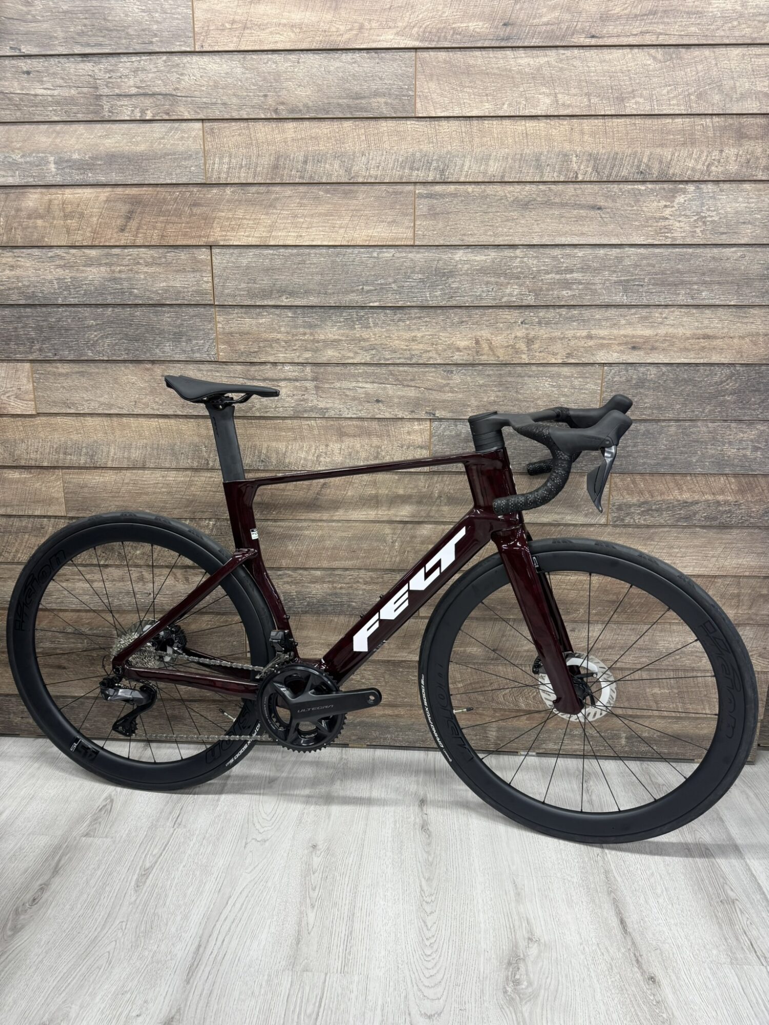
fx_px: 711
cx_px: 384
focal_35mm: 24
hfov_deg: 56.8
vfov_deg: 71.6
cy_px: 512
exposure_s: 1/50
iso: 160
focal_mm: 6.76
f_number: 1.78
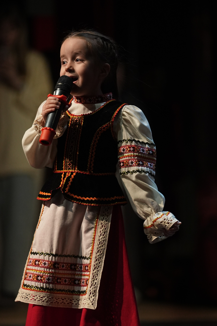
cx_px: 108
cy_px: 163
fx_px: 2712
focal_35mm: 300
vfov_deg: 6.9
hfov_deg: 4.6
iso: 2000
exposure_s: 1/400
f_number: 2.8
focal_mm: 200
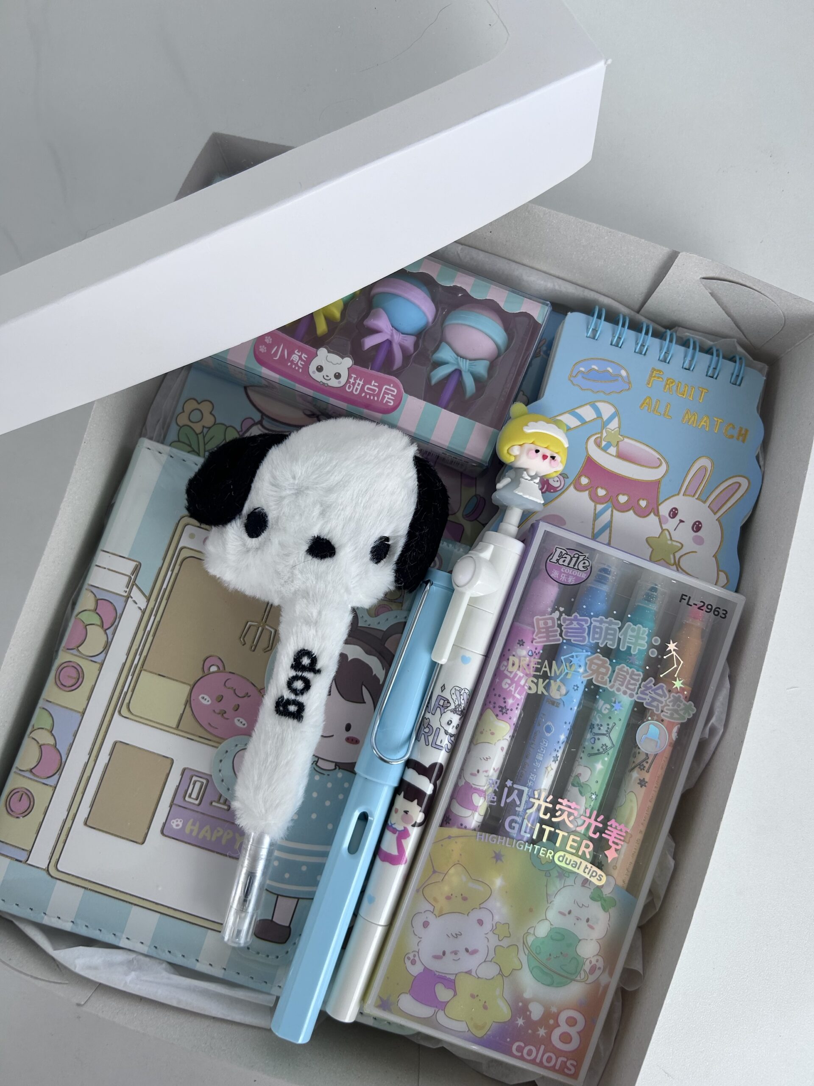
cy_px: 543
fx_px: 815
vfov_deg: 67.3
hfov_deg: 53.1
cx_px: 407
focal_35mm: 26
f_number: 1.5
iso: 50
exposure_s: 1/607
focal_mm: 5.7
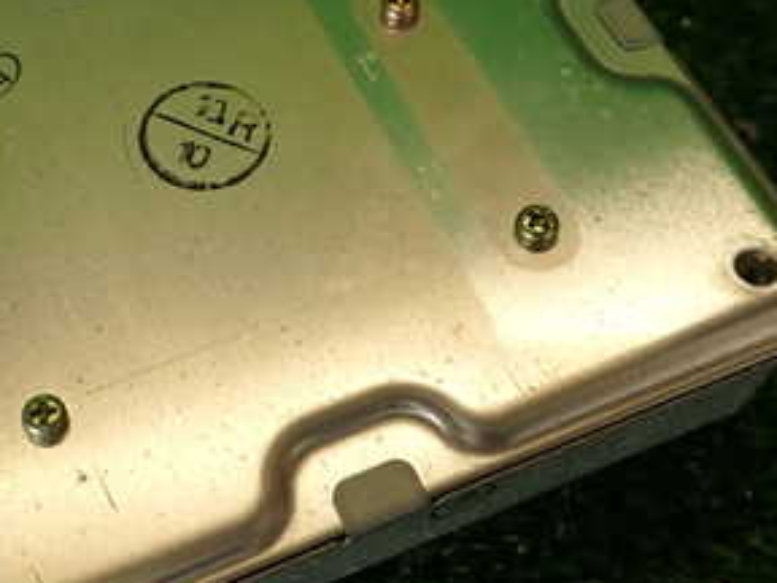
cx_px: 227
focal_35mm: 52
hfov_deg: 36.2
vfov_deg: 28.0
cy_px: 278
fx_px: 1167
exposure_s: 1/60
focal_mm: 4.5
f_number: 2.8
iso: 100
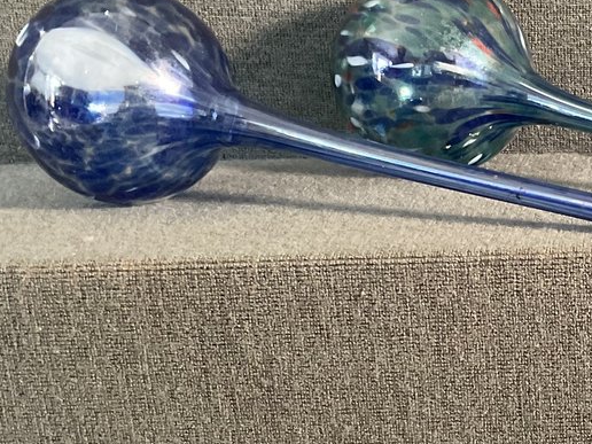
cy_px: 388
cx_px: 675
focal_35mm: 85
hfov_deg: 21.6
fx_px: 1454
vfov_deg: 17.1
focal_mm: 3
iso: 200
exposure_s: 1/40
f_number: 1.8
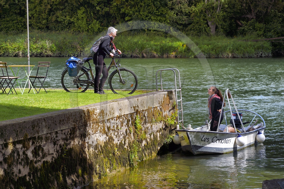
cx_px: 142
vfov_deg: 10.1
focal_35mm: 135
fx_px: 1064
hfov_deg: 15.2
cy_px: 94
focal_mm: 135
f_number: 10
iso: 200
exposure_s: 1/250
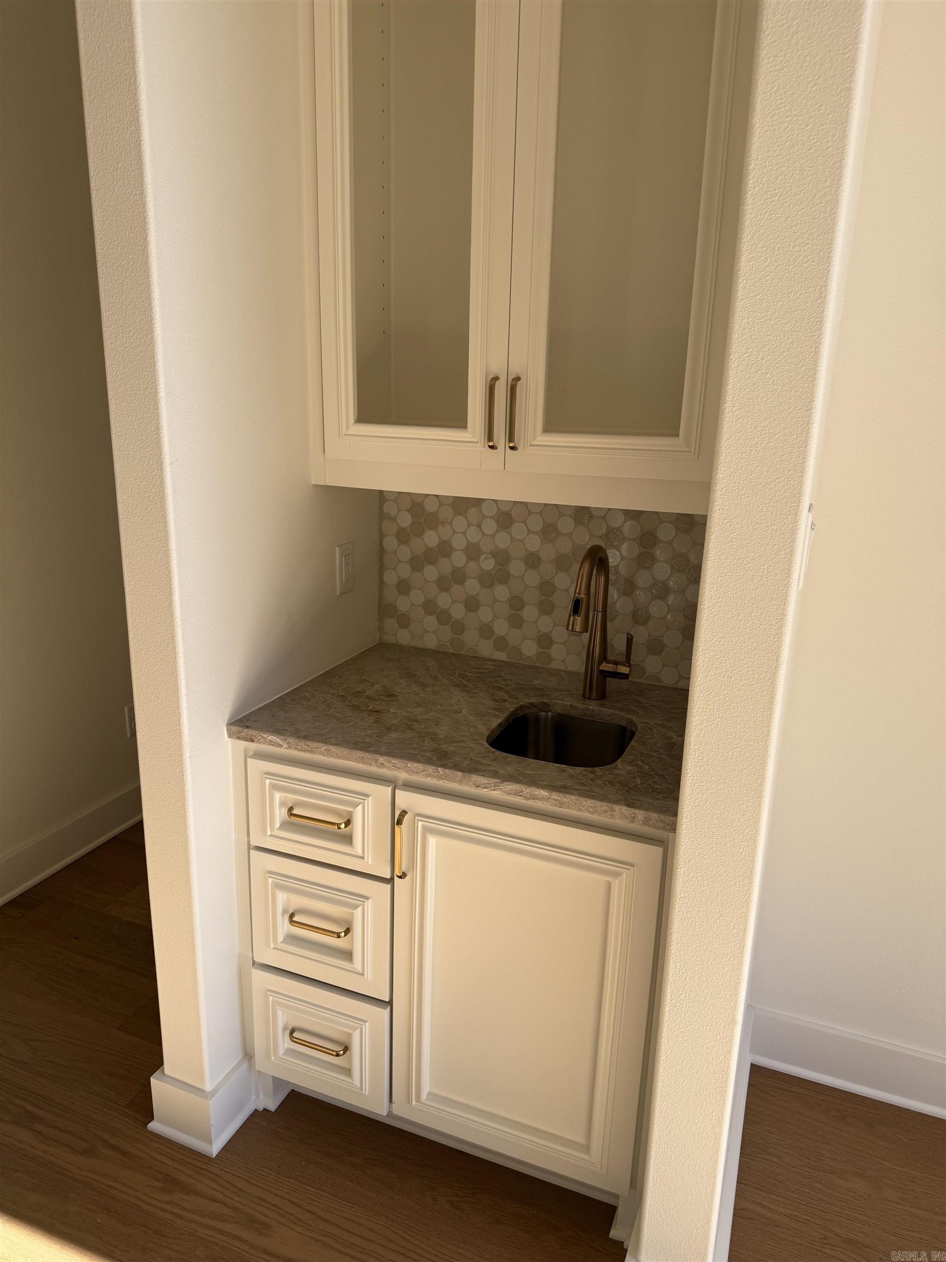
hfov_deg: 56.8
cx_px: 473
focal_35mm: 24
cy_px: 631
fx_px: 875
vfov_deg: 71.6
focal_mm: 6.76
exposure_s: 1/510
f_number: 1.78
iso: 80
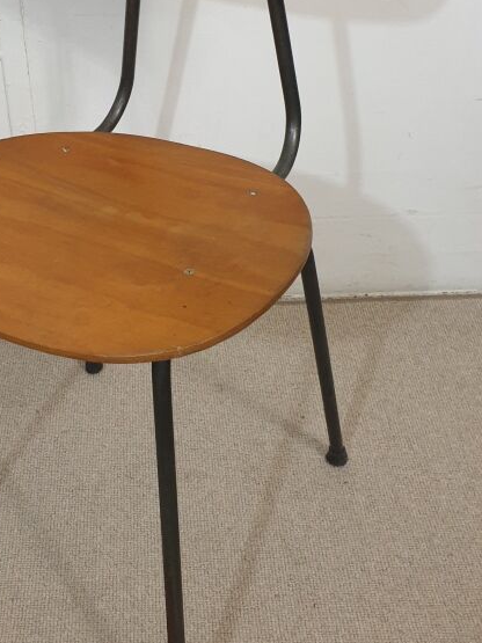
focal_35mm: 48
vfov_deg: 39.2
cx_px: 94
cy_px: 215
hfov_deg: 29.5
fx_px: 891
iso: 320
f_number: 2.4
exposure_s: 1/25
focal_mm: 4.3
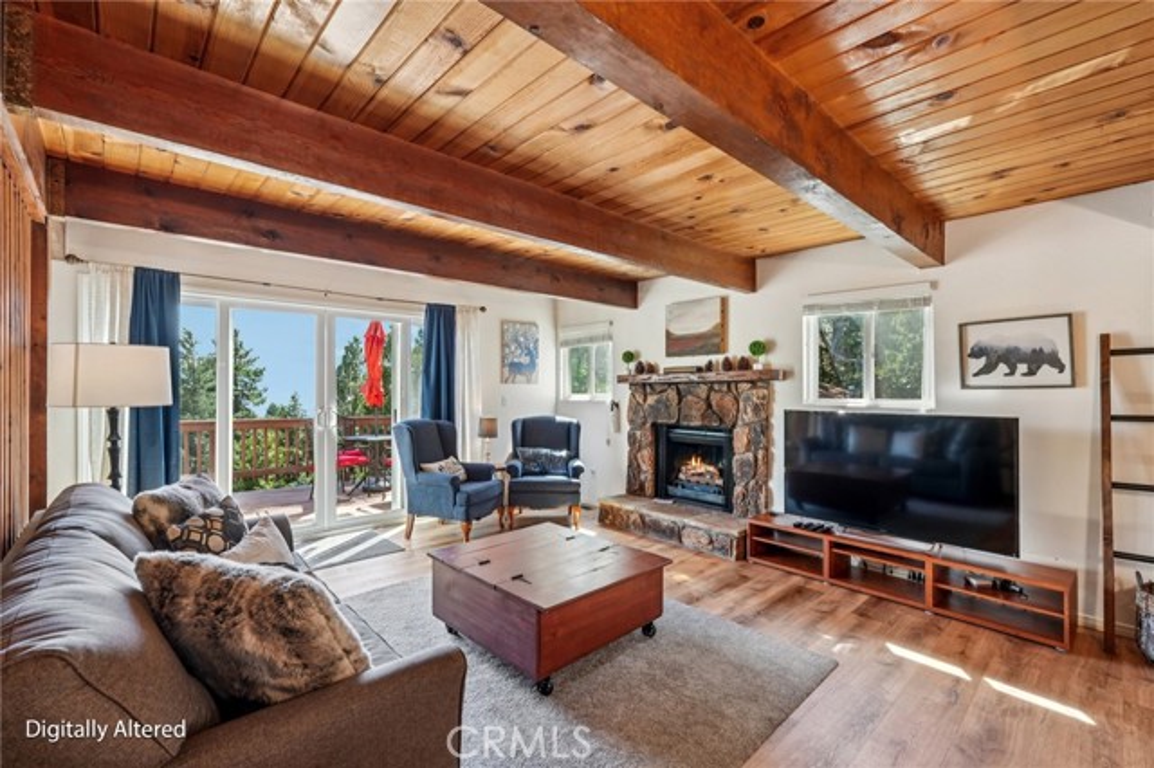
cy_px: 384
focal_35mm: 16
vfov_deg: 73.7
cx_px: 577
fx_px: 513
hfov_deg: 96.8
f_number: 9.5
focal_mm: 16
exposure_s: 1/10
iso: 400
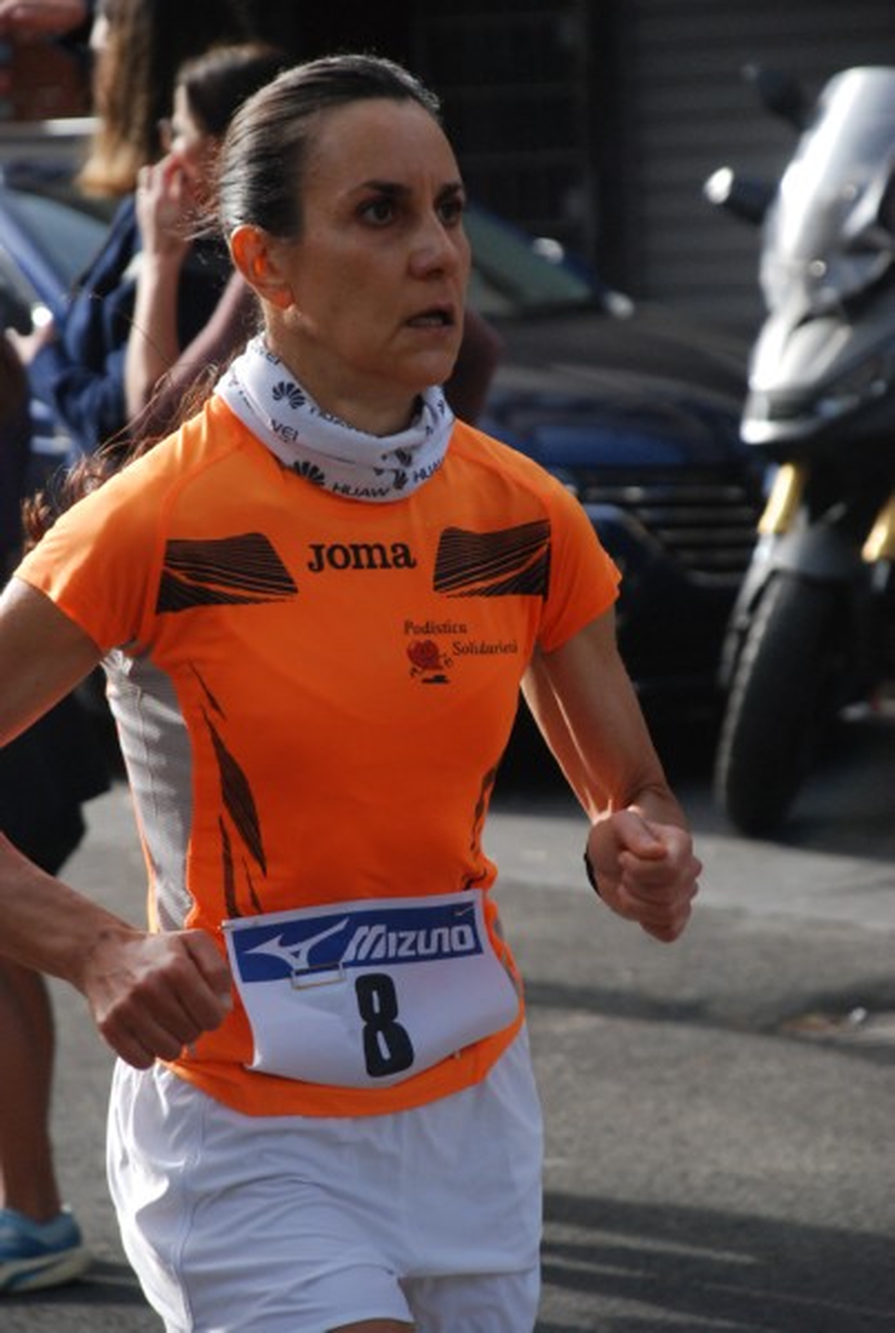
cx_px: 448
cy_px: 666
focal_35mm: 168
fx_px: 6232
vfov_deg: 12.2
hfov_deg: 8.2
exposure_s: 1/1000
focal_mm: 112
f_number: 5.6
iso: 1000
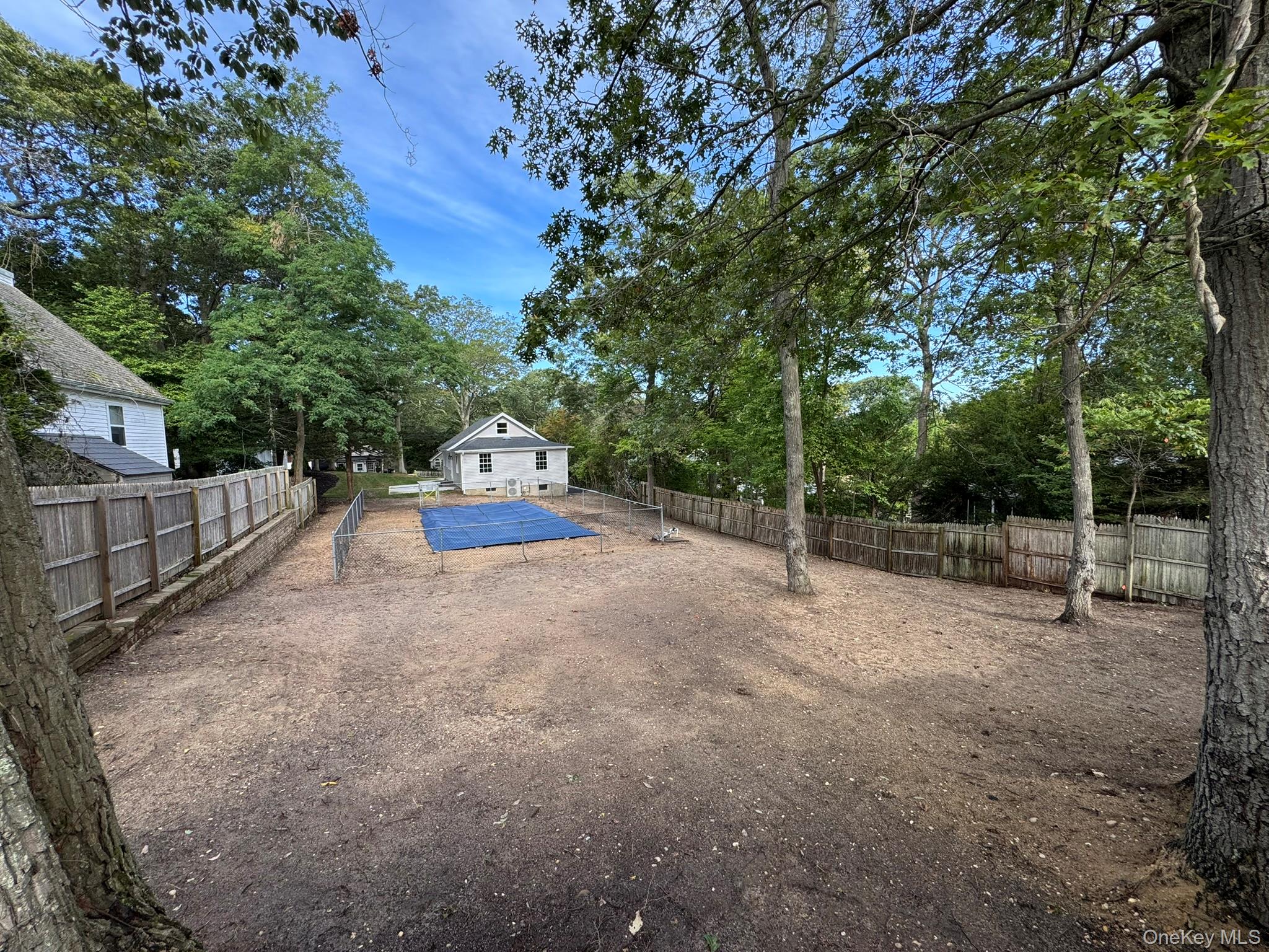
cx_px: 634
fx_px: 513
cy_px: 476
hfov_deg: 102.1
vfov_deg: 85.7
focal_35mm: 14
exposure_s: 1/211
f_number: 2.2
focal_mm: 2.22
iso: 40
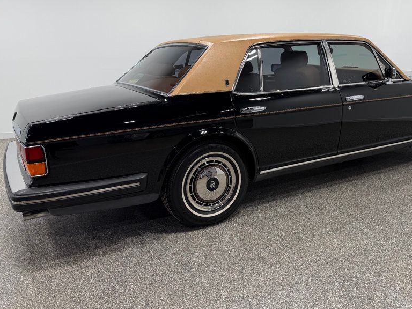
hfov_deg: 56.5
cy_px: 111
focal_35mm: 32
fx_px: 381
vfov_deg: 43.7
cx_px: 244
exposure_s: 1/235
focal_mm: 6.76
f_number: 1.78
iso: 64
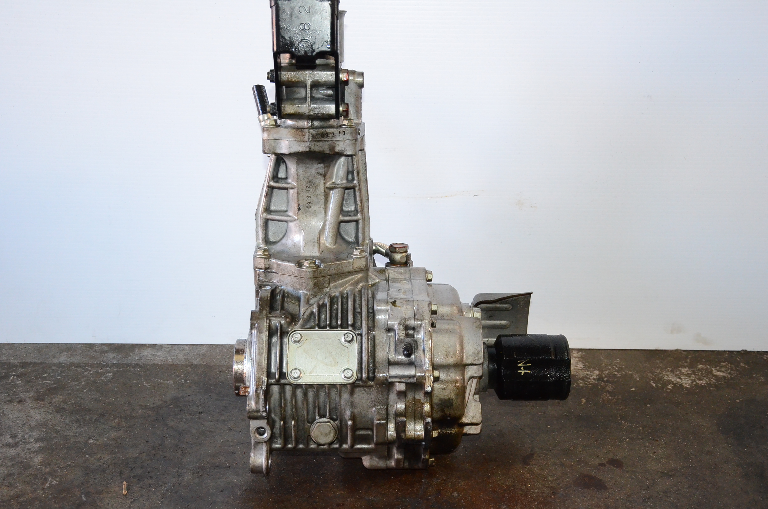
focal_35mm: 48
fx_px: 1022
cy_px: 254
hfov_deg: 41.2
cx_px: 384
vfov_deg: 28.0
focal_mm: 32
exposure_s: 1/250
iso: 2500
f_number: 5.6
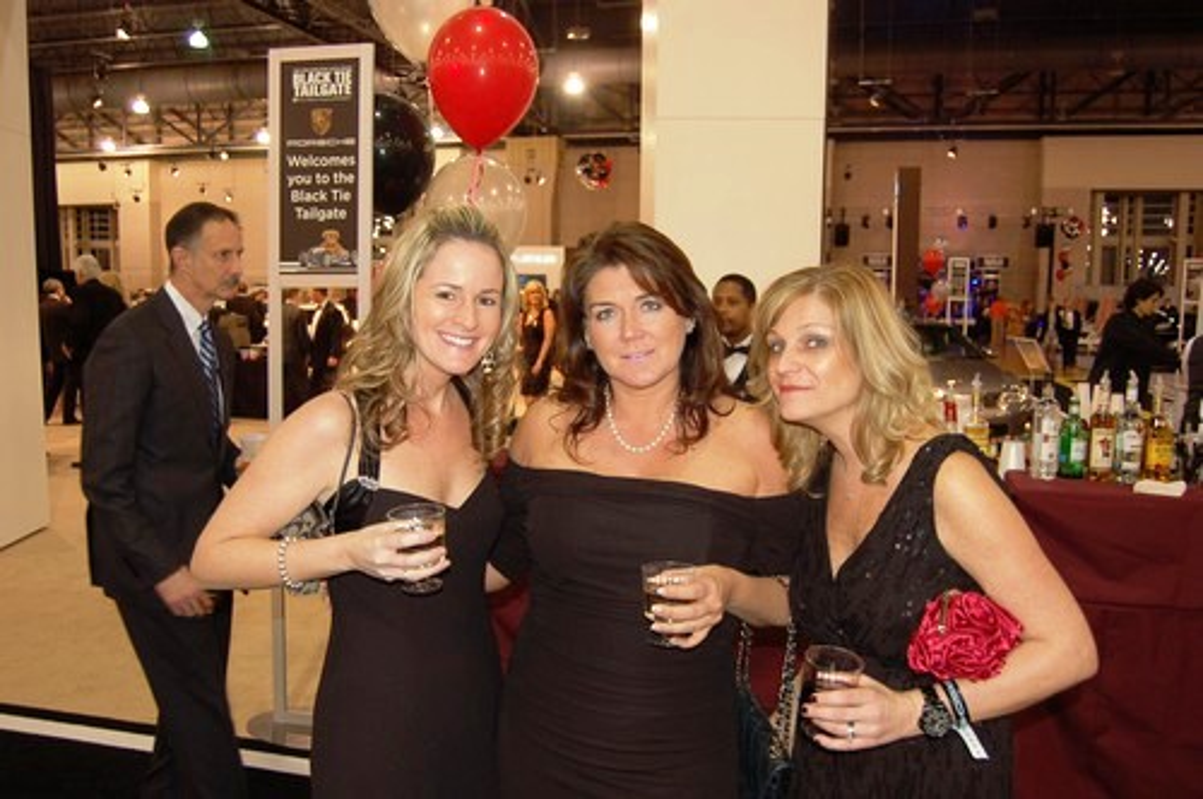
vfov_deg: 43.5
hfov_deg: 62.0
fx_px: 1001
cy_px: 400
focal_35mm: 30
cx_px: 602
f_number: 3.8
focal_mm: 20
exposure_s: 1/60
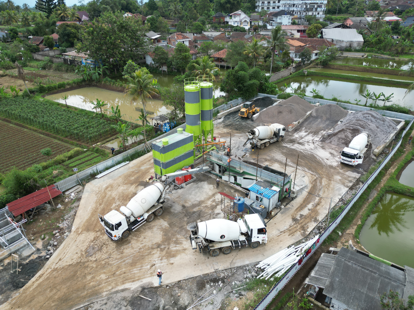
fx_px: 287
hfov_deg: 71.6
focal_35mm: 24
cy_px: 155
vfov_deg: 56.8
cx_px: 207
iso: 130
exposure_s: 1/1000
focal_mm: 6.72
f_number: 1.7
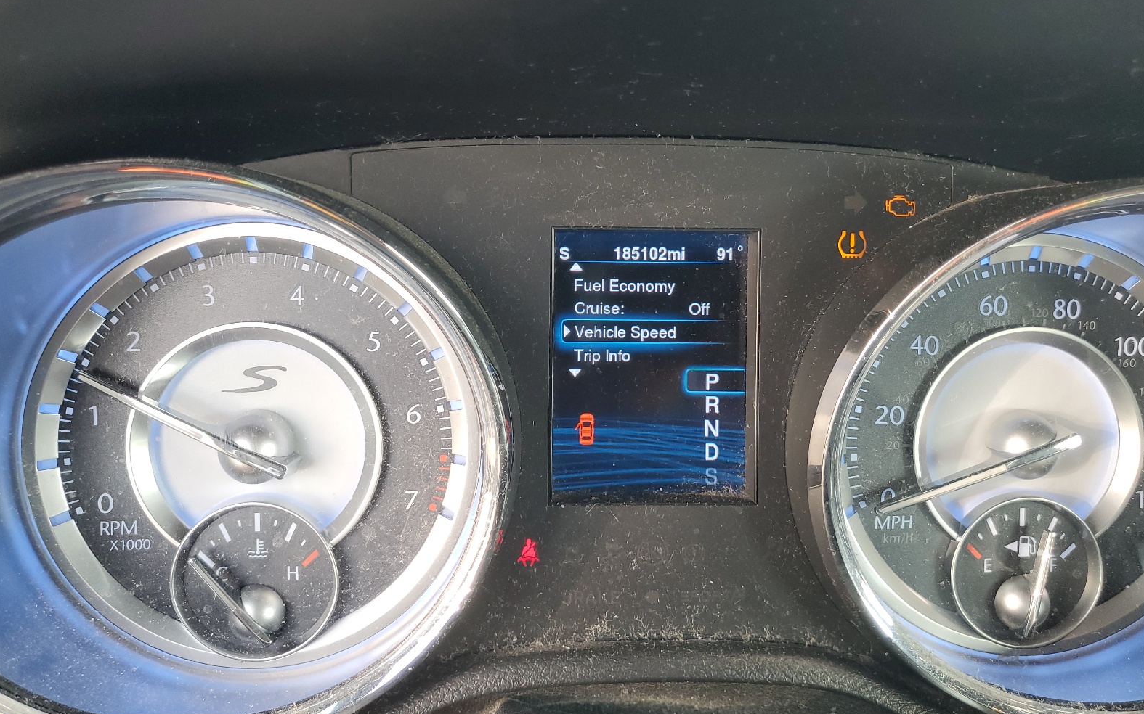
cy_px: 287
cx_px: 578
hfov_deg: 66.5
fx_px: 873
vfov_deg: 44.3
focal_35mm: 28
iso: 66
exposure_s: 1/120
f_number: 1.5
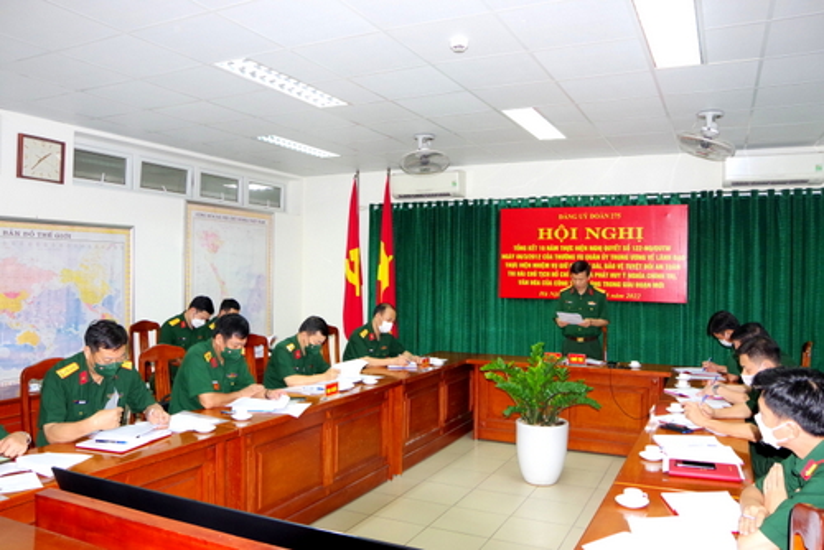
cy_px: 275
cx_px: 412
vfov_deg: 48.0
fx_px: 618
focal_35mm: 27
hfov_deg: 67.4
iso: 1600
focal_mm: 18
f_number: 6.3
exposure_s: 1/60
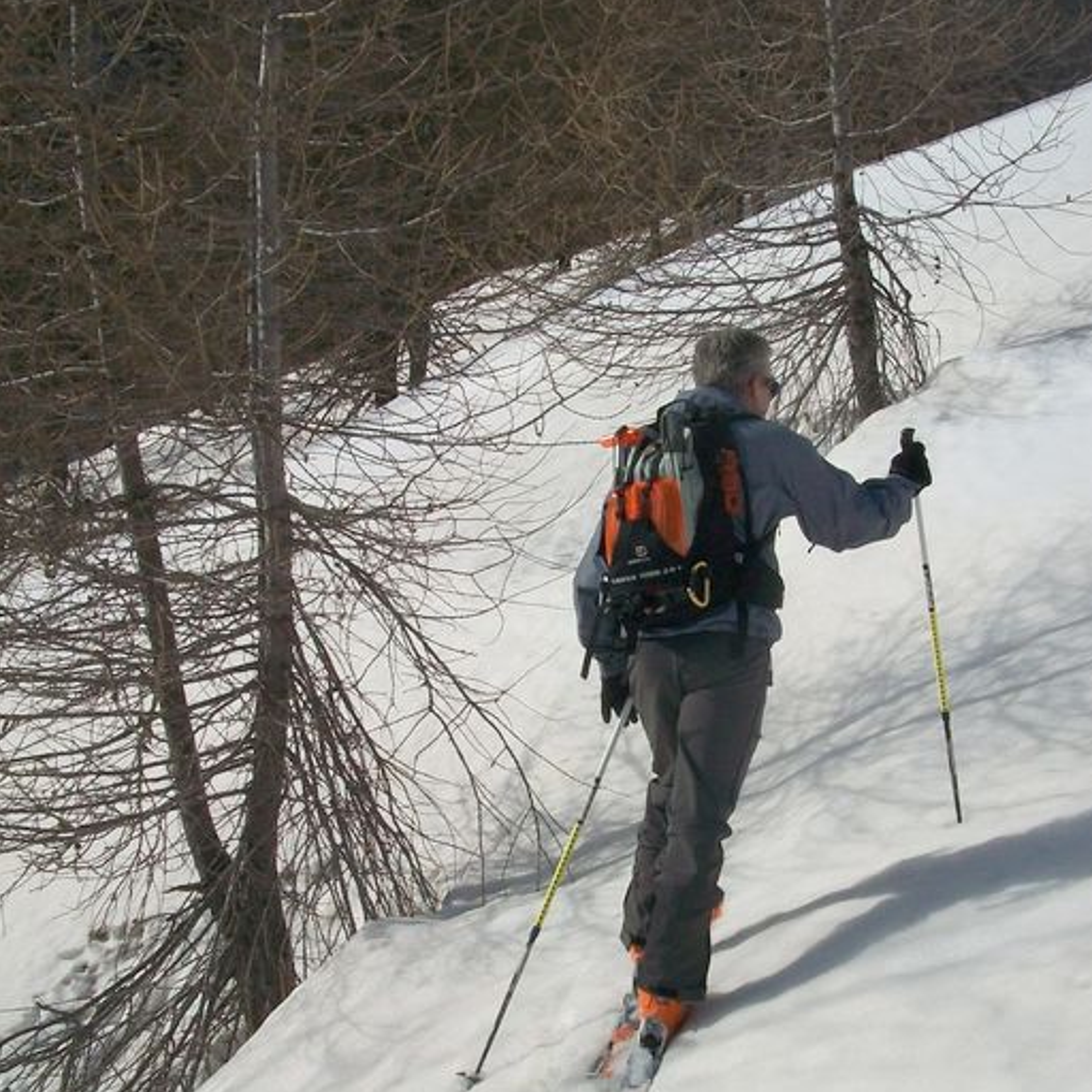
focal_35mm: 47
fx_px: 1677
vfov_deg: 36.0
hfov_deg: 35.6
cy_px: 627
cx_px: 749
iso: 80
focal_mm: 5.7
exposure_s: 1/1250
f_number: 5.5
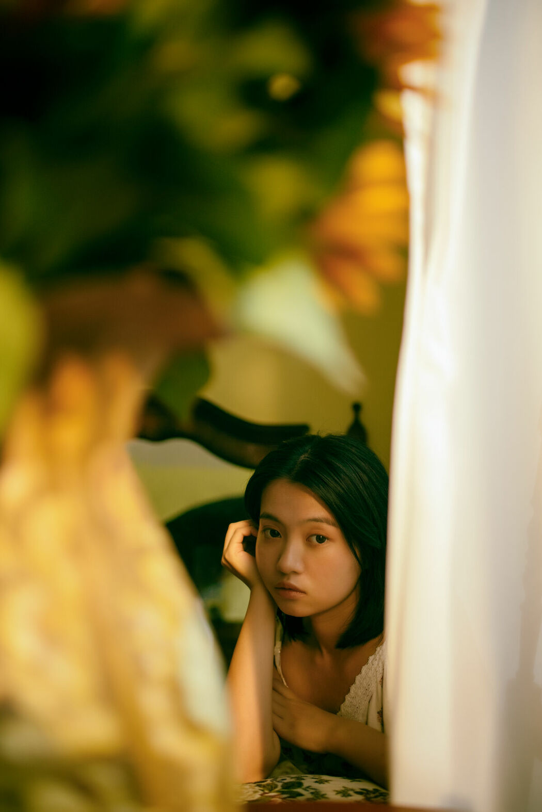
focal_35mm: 35
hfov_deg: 37.9
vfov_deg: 54.4
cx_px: 271
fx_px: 790
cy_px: 406
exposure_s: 1/500
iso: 800
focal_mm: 35
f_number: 1.8
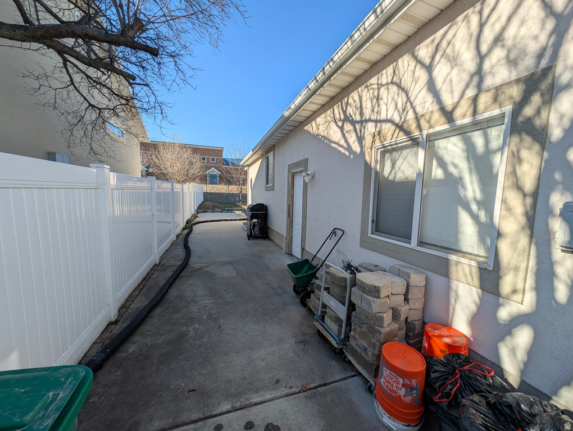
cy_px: 216
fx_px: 199
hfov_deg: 110.5
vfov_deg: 94.6
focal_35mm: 12
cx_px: 286
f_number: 1.95
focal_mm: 2.23
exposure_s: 1/1555
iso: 36
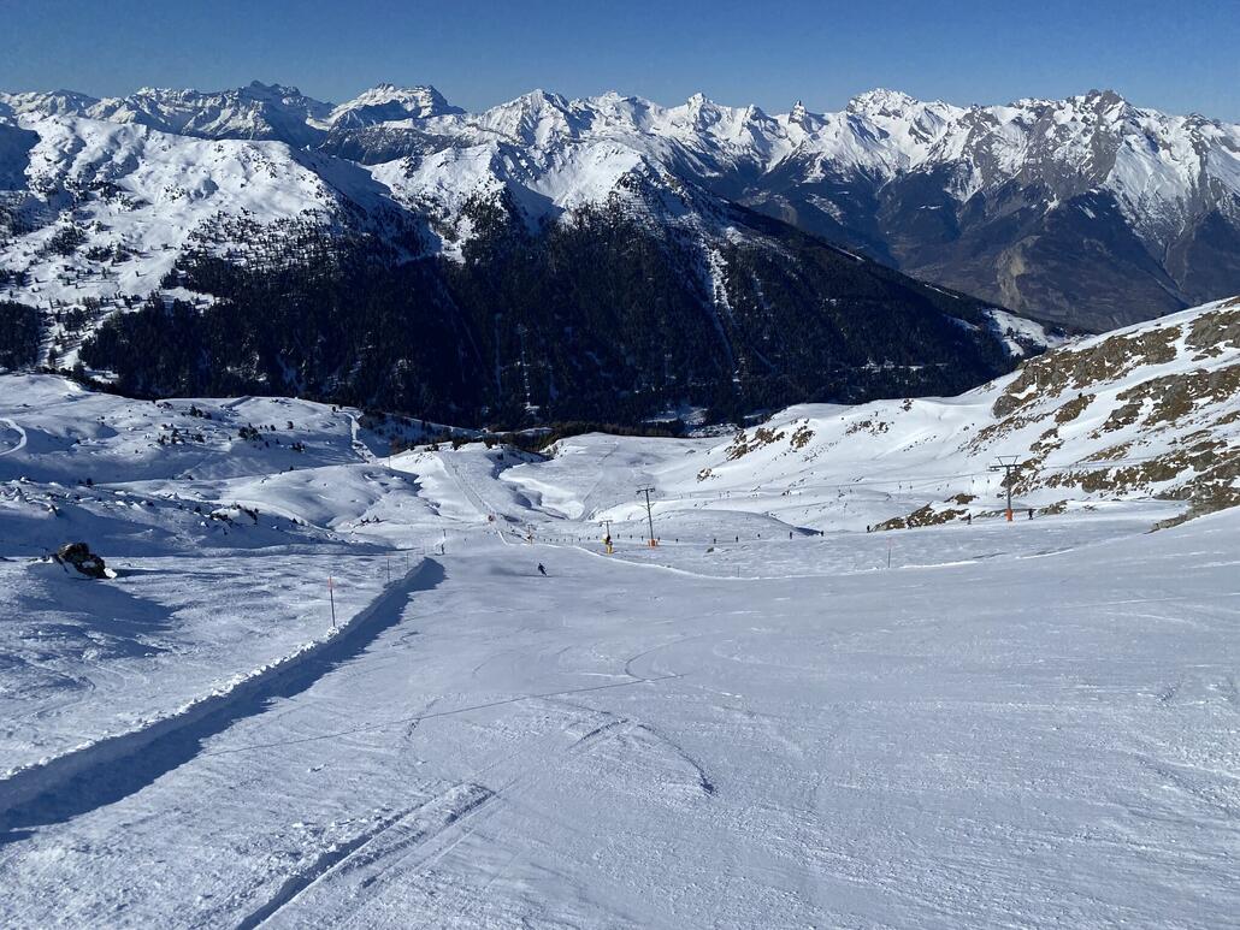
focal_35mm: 26
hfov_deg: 67.3
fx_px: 932
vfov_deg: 53.1
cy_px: 465
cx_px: 620
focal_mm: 4.25
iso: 32
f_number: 1.8
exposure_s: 1/9615
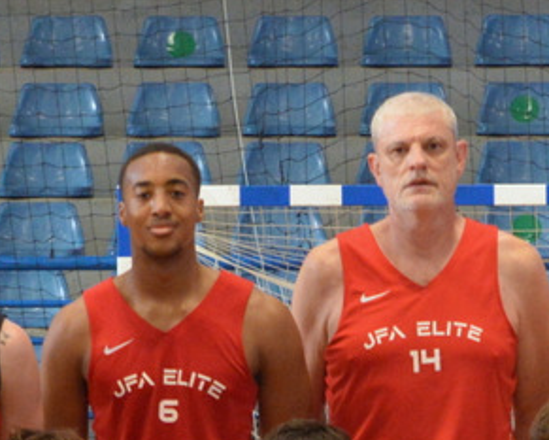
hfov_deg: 5.4
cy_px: 646
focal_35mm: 360
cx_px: 624
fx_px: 5851
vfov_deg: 4.3
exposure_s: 1/4000
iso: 1600
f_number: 9
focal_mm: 62
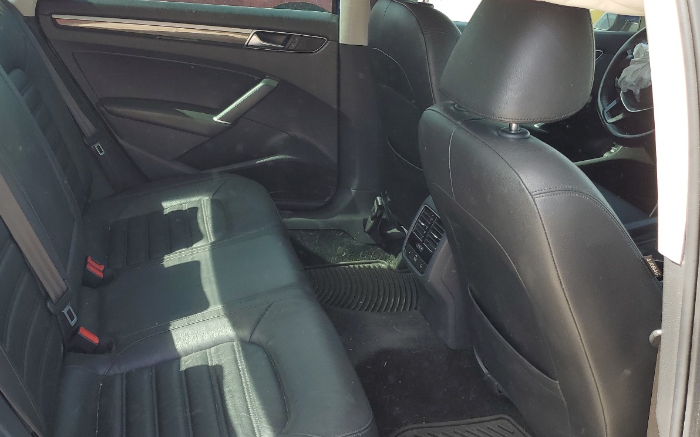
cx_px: 251
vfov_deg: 34.4
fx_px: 706
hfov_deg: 52.0
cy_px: 181
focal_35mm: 37
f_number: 1.5
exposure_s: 1/357
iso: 50
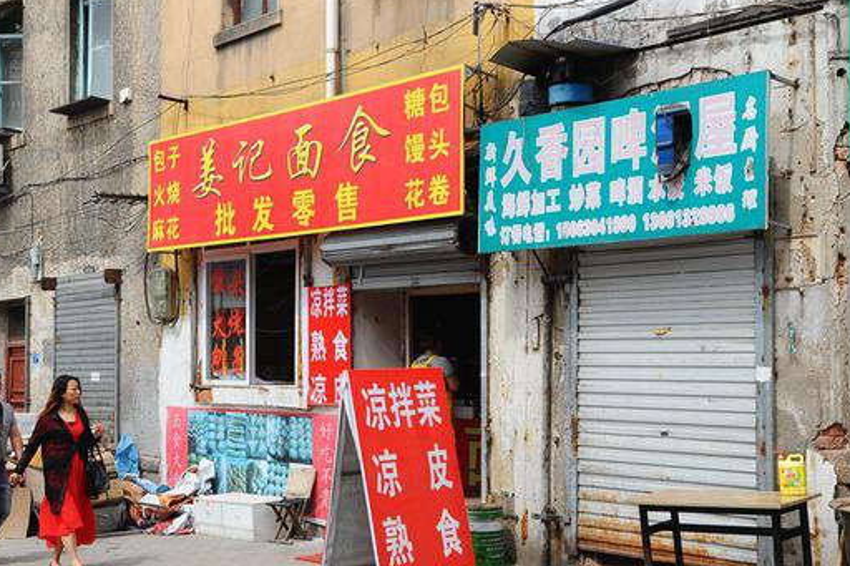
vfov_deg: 24.6
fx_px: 1298
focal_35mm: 55
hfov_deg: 36.2
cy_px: 309
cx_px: 380
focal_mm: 44
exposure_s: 1/640
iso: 200
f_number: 5.6
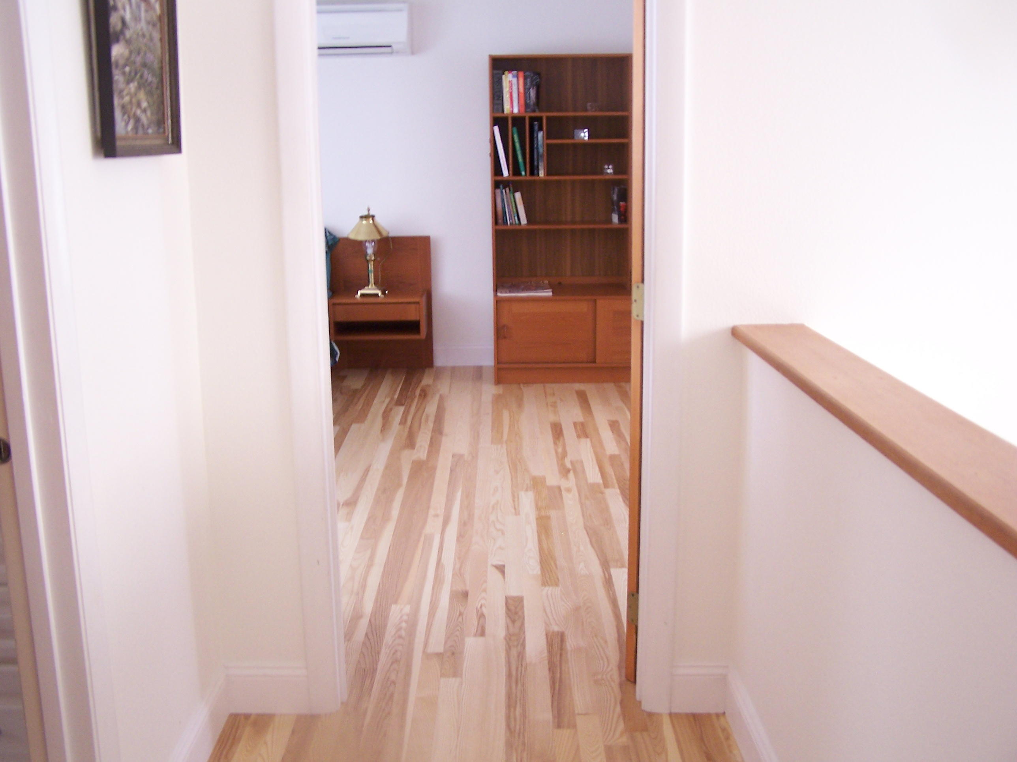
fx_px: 1116
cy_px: 381
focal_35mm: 38
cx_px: 508
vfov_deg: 37.7
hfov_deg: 49.0
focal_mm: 6.3
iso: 140
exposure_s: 1/8
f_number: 2.8
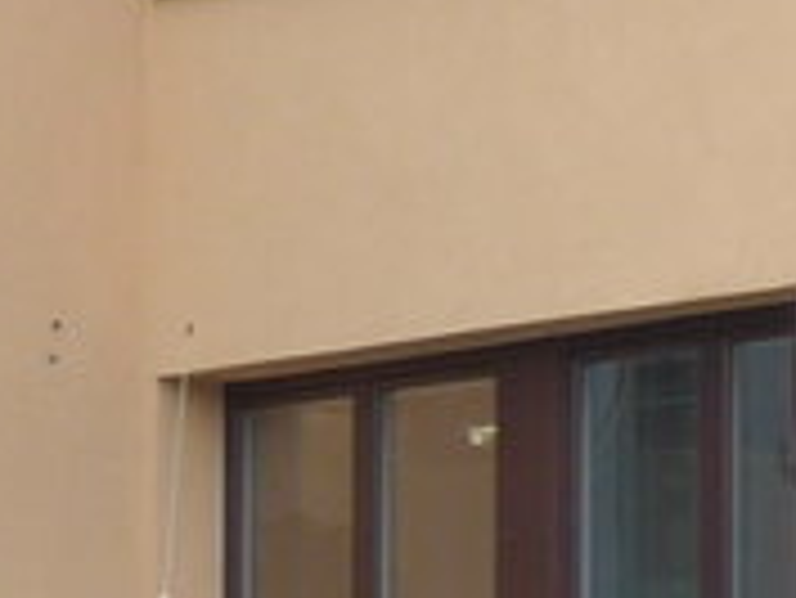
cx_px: -1174
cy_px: 859
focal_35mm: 542
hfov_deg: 3.6
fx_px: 12472
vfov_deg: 2.7
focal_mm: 16
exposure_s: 1/160
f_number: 4.4
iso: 160
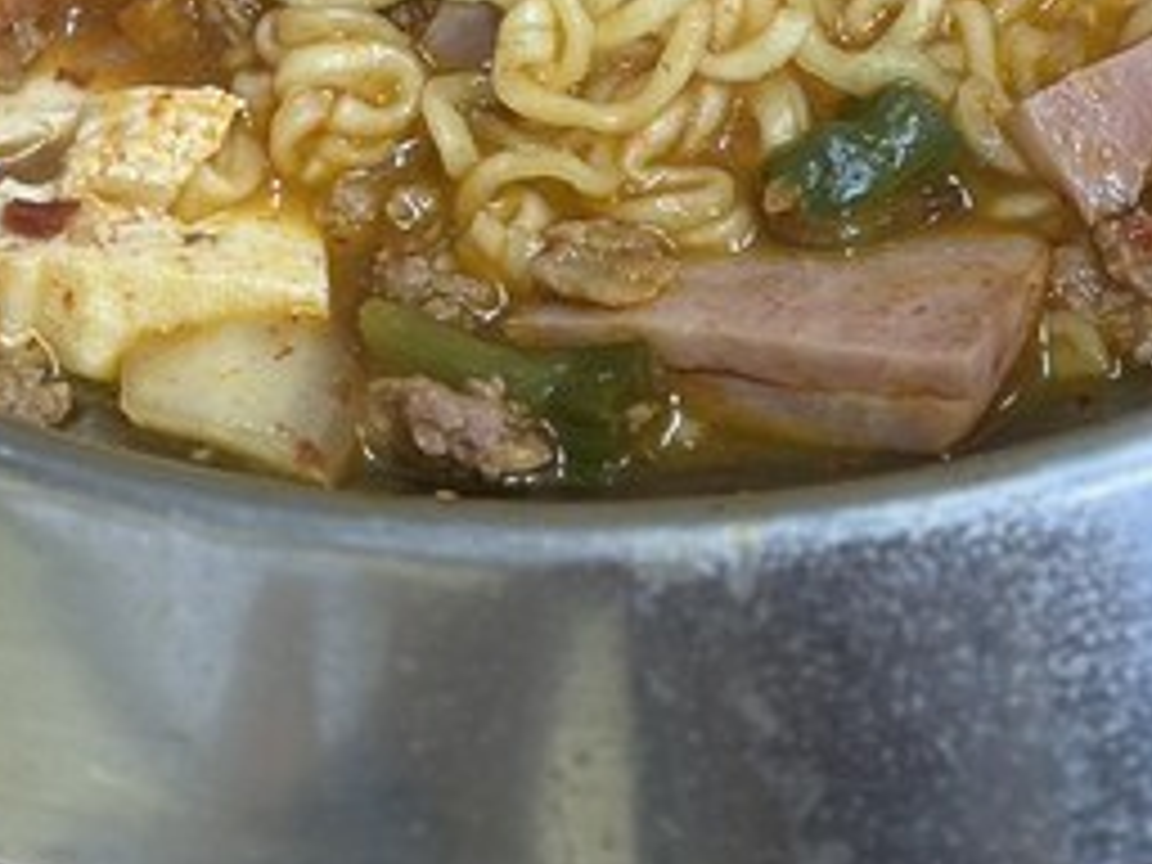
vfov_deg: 8.6
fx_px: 5624
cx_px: 662
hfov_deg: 11.7
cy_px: -403
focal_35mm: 169
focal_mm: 6.86
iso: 160
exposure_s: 1/120
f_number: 1.78
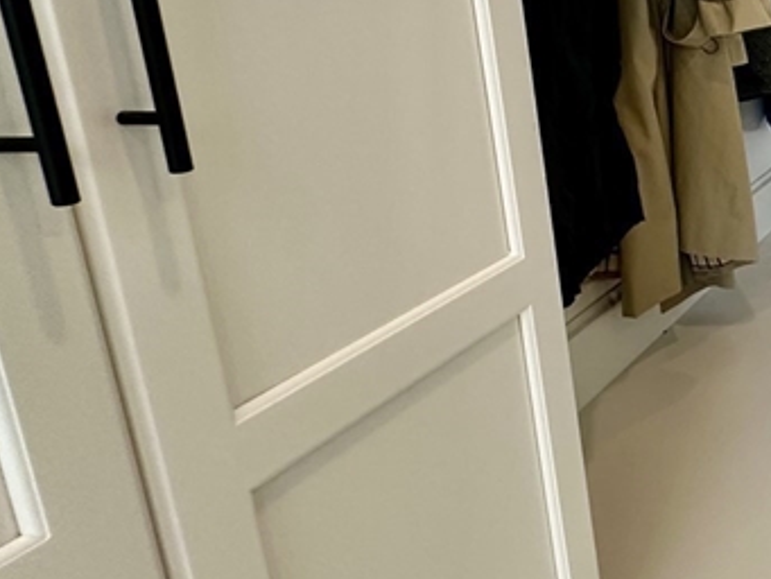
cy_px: 113
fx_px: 936
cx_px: 1083
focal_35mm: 42
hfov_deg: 30.7
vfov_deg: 33.3
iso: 200
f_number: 2.2
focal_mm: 2.22
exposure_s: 1/60
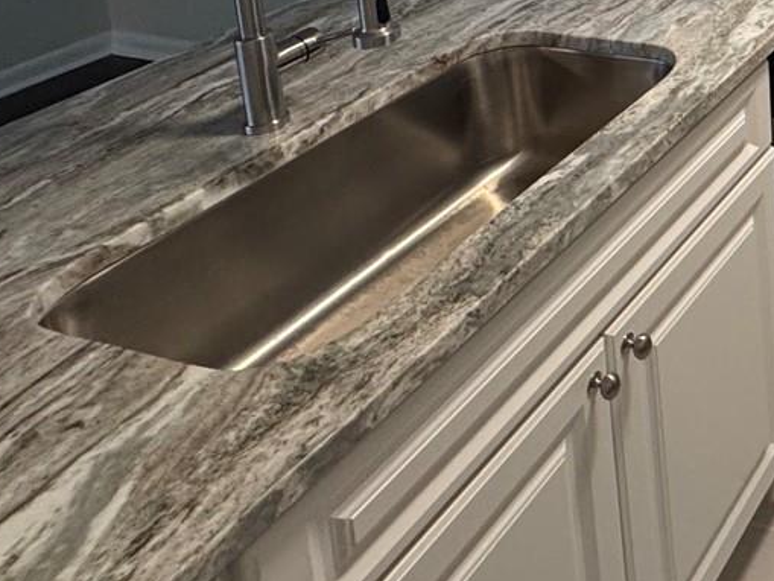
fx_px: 984
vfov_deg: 26.1
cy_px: -240
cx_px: 999
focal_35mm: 44
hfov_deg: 32.6
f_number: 2.2
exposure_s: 1/120
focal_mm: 2.22
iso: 250
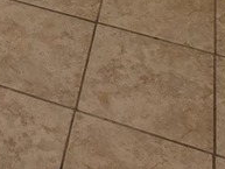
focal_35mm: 97
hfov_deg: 18.7
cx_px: -69
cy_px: -365
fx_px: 631
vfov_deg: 10.2
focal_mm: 2.2
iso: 640
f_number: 1.9
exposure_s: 1/60
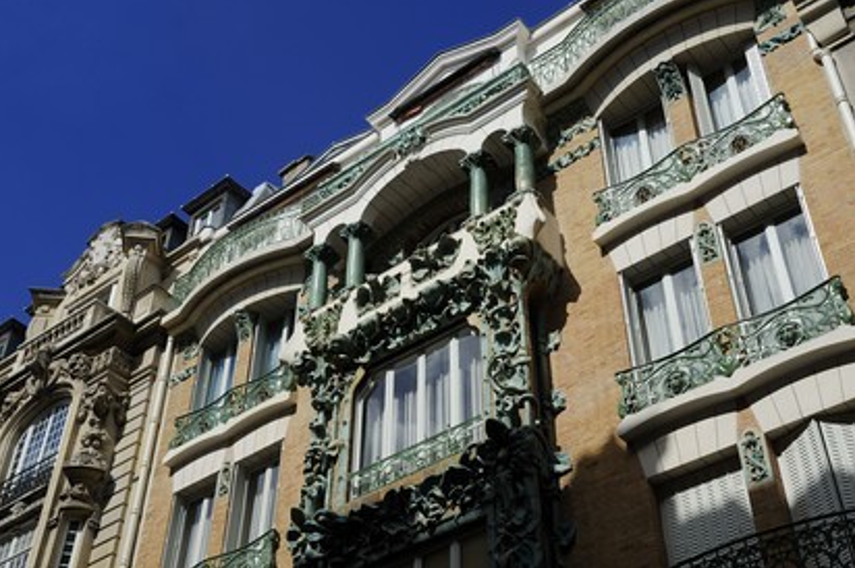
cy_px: 280
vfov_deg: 29.2
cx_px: 420
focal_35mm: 46
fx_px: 1092
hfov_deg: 42.8
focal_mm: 45
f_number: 13
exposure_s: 1/250
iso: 200
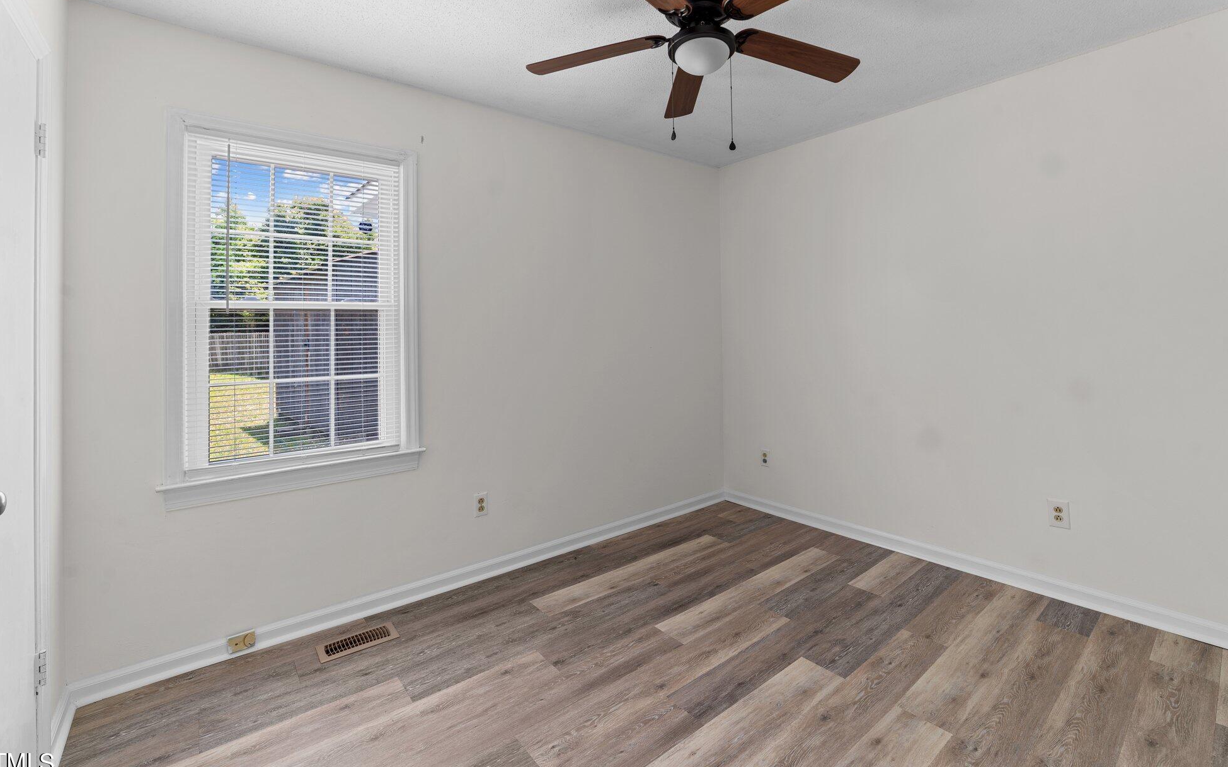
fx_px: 502
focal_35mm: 15
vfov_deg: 74.8
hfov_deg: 101.4
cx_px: 633
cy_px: 371
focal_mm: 14
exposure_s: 1.6
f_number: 8
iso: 100
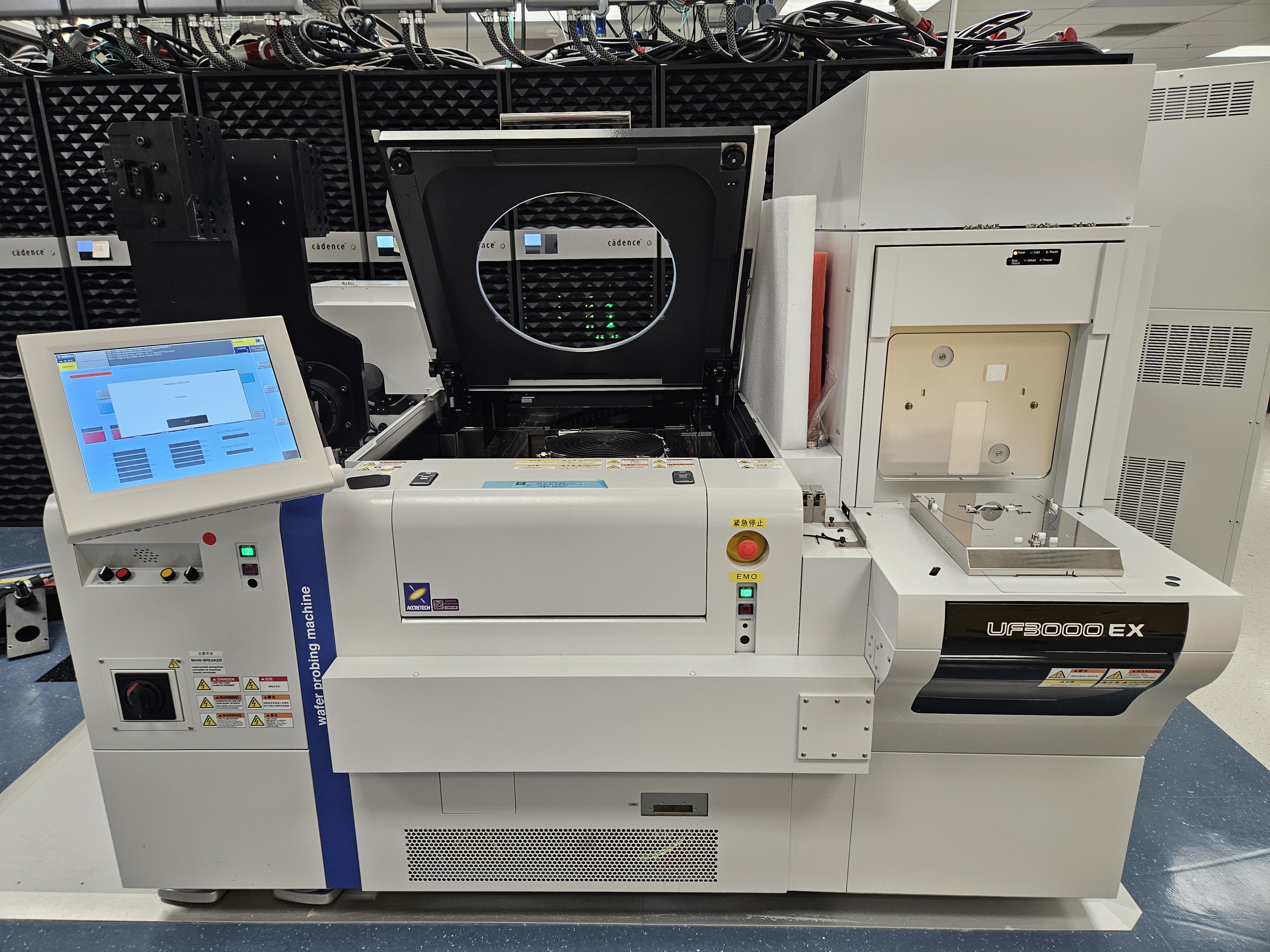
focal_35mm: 23
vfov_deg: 58.9
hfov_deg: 73.9
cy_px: 476
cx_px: 635
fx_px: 844
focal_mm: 5.4
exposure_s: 1/68
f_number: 1.8
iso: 125
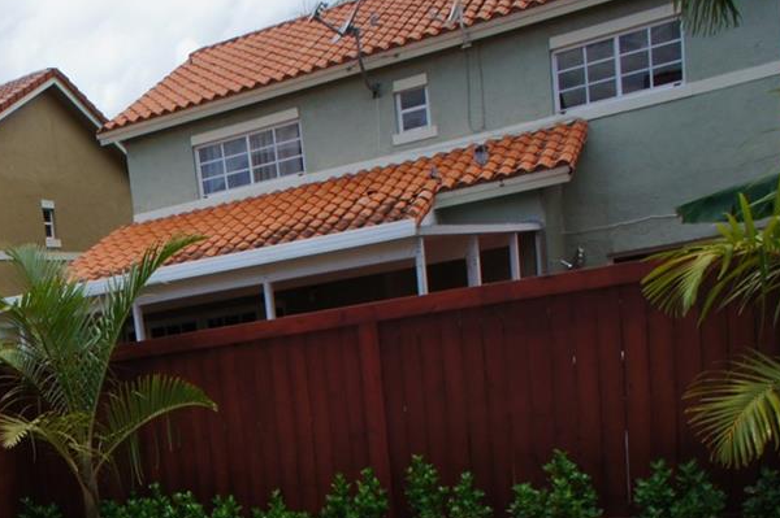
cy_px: 573
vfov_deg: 20.2
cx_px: -99
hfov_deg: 28.3
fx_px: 1385
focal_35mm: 64
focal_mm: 16
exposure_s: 1/250
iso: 200
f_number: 11
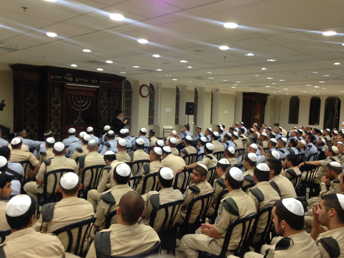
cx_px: 172
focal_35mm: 33
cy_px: 129
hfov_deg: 55.4
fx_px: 328
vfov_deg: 42.9
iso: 64
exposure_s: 1/20
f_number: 2.4
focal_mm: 4.12
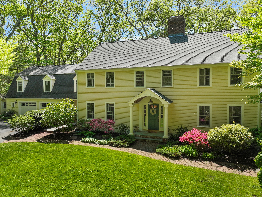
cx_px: 131
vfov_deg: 56.8
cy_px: 98
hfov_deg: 71.6
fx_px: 182
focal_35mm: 24
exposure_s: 1/1600
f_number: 2.8
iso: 150
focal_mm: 12.29
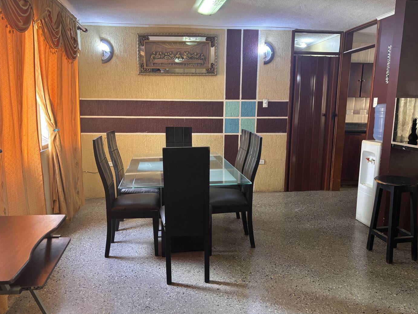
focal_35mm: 27
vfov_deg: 51.3
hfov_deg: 65.3
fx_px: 326
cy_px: 157
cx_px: 203
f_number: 1.6
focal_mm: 5.96
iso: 200
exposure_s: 1/60
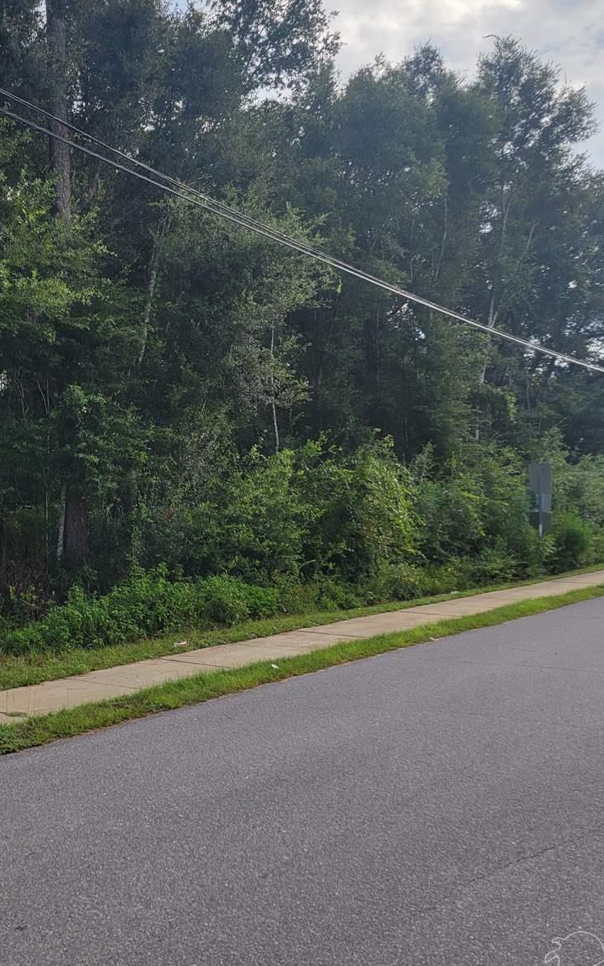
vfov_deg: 53.7
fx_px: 948
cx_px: 219
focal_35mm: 36
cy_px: 390
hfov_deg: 35.1
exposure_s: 1/1013
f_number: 1.8
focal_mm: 5.4
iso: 40
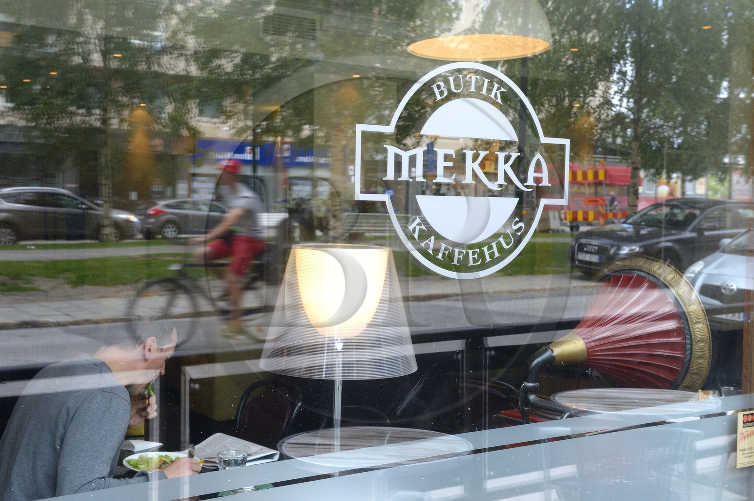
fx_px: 1046
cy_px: 250
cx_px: 377
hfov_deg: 39.6
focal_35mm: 50
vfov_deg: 26.9
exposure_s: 1/50
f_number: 10
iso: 800
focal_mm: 50
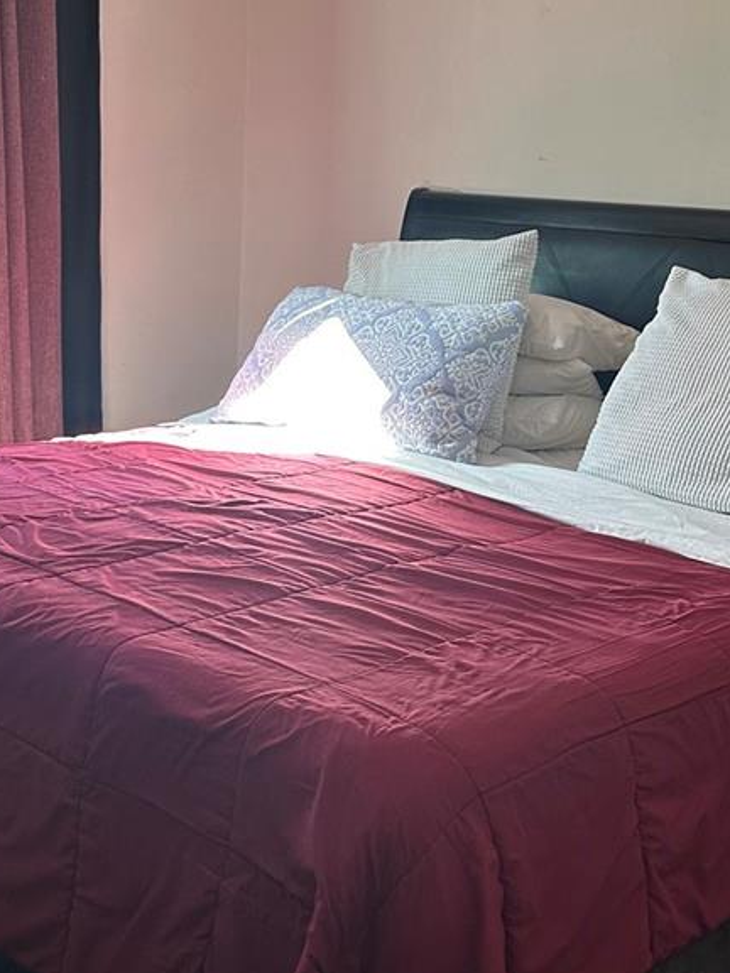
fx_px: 1406
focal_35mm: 50
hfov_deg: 29.1
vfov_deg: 37.8
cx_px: 412
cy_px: 336
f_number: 1.78
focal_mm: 6.86
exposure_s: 1/105
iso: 250
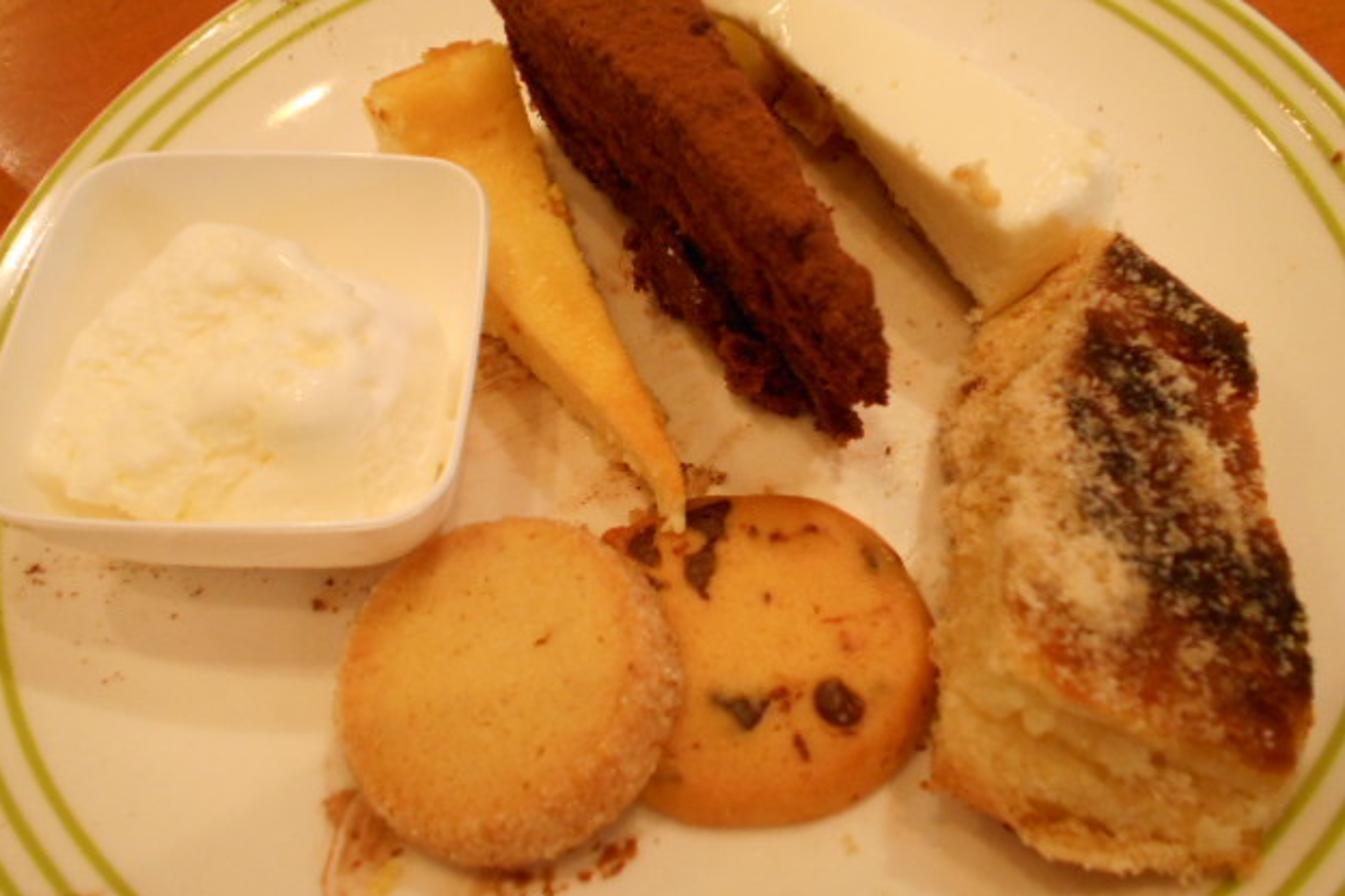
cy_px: 407
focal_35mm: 32
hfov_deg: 58.7
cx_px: 657
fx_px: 1195
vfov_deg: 41.1
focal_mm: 5.1
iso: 400
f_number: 3.4
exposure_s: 1/25
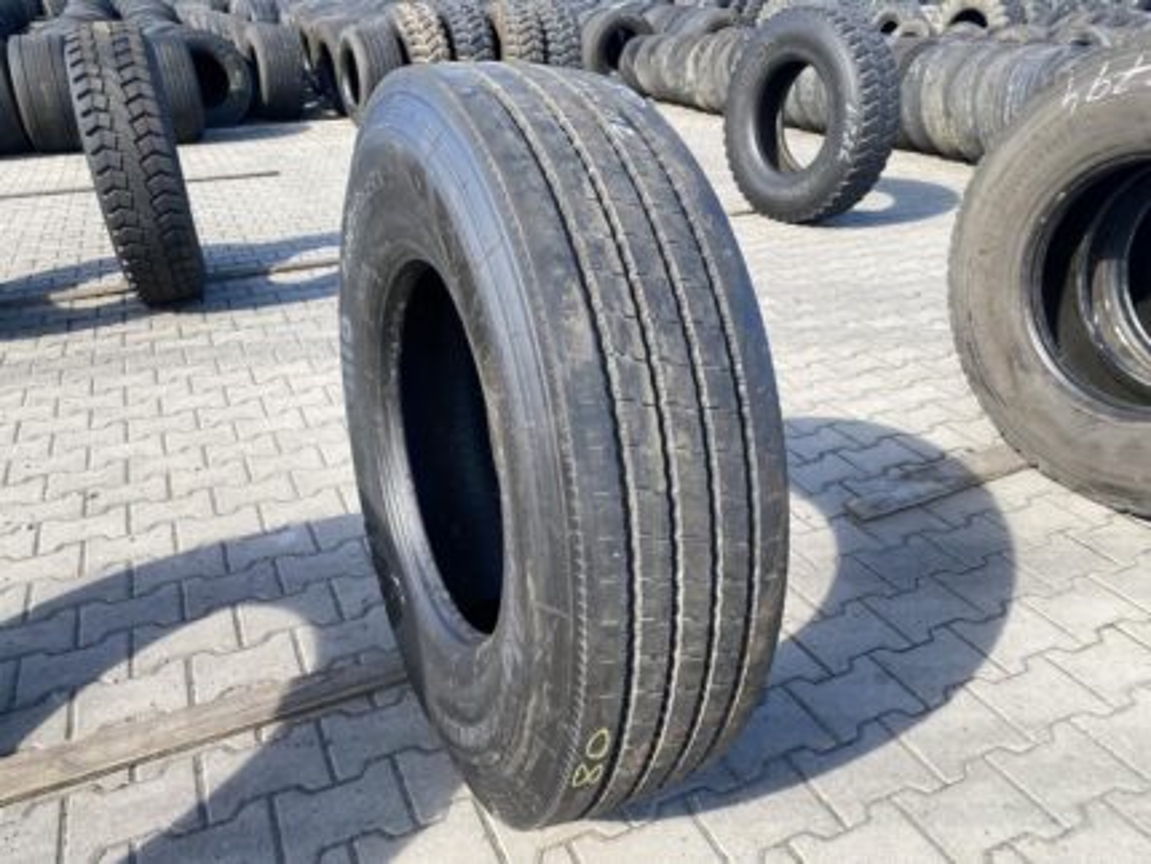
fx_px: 865
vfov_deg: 53.1
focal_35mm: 26
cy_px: 432
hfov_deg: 67.3
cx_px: 576
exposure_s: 1/517
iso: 32
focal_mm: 4.25
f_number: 1.8
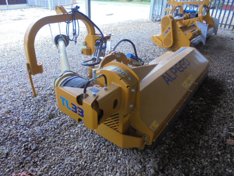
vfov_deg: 53.1
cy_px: 88
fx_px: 176
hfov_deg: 67.3
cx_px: 117
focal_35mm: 26
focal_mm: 4.6
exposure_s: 1/80
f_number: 3.5
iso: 100
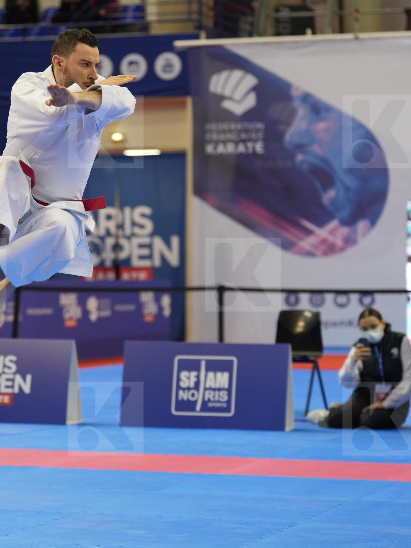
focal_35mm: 128
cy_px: 275
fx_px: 2026
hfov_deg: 11.6
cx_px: 106
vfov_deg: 15.4
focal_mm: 88
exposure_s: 1/500
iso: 1600
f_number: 2.8
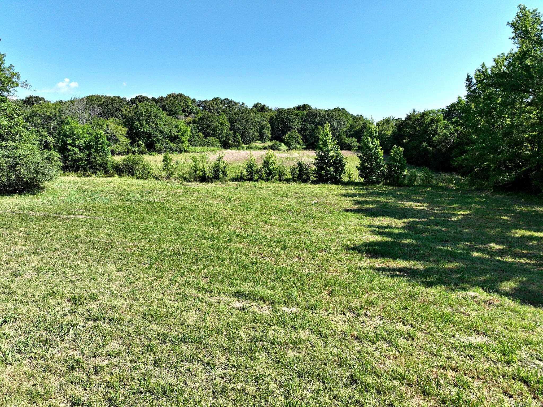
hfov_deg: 71.6
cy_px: 204
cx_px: 272
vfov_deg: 56.8
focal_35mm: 24
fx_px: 376
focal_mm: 12.29
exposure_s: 1/1250
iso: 100
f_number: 2.8
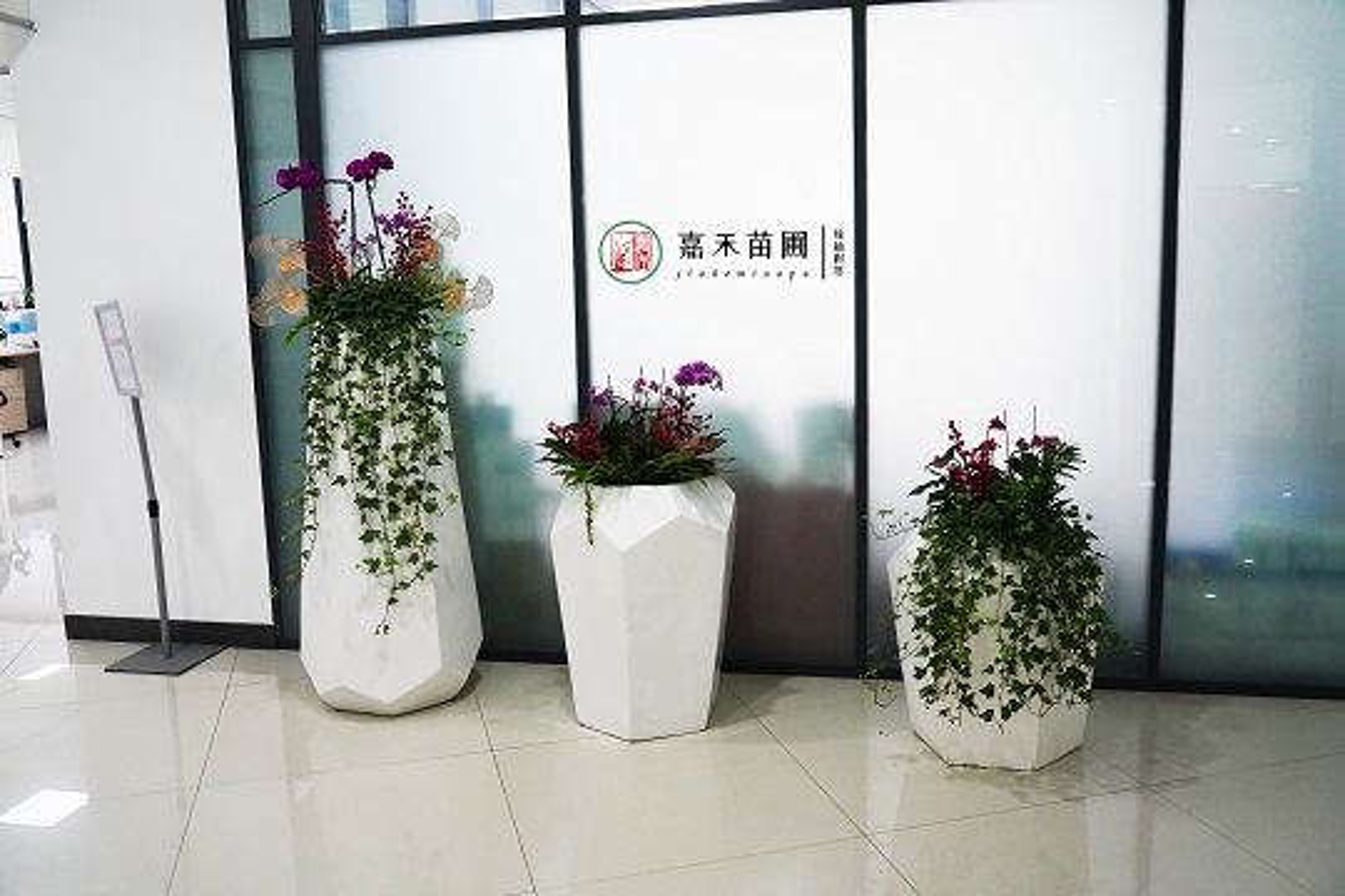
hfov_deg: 61.9
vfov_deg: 43.6
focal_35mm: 30
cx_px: 672
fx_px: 1121
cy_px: 448
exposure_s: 1/1250
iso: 5000
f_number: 4
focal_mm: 30
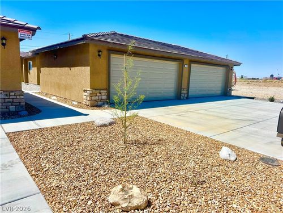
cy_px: 106
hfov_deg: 71.6
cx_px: 142
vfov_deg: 56.8
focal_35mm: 24
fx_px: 196
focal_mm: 6.86
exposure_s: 1/8197
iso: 80
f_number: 1.78
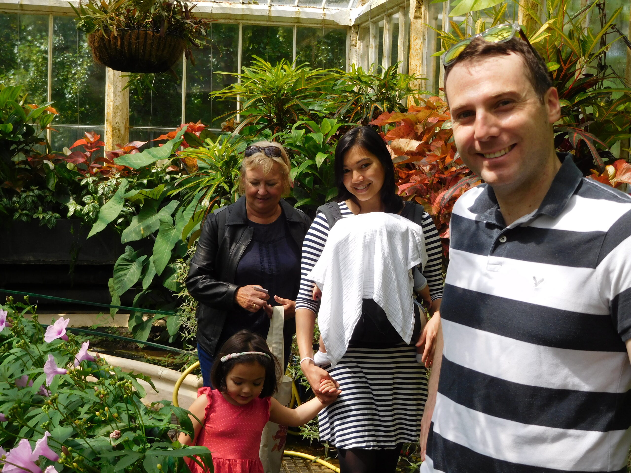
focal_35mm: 55
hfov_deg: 34.9
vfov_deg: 26.6
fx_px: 1003
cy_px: 236
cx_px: 316
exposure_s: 1/500
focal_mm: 9.8
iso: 125
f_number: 4.2
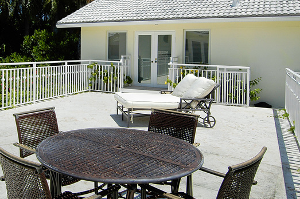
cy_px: 70
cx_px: 85
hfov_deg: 52.7
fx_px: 291
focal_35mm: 35
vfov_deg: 37.5
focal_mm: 14
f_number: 8
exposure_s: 1/640
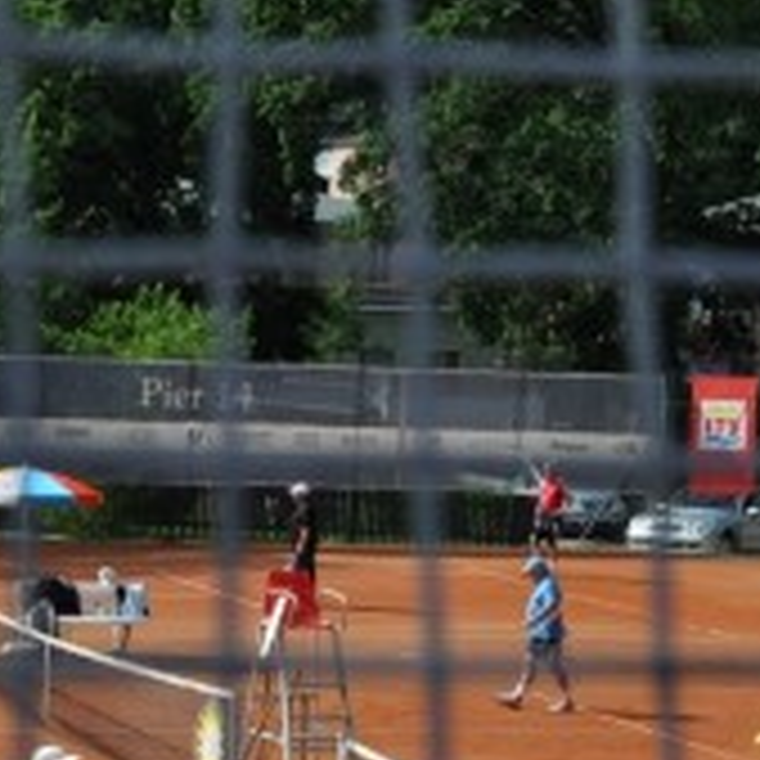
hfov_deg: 11.3
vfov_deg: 11.3
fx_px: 3825
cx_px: 382
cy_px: 562
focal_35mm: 154
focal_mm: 34
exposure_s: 1/400
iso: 200
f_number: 10
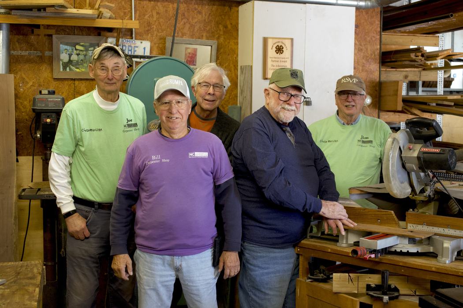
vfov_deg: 28.1
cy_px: 154
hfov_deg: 41.1
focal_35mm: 48
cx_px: 232
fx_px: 617
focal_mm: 48
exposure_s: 1/160
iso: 2000
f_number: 4.5
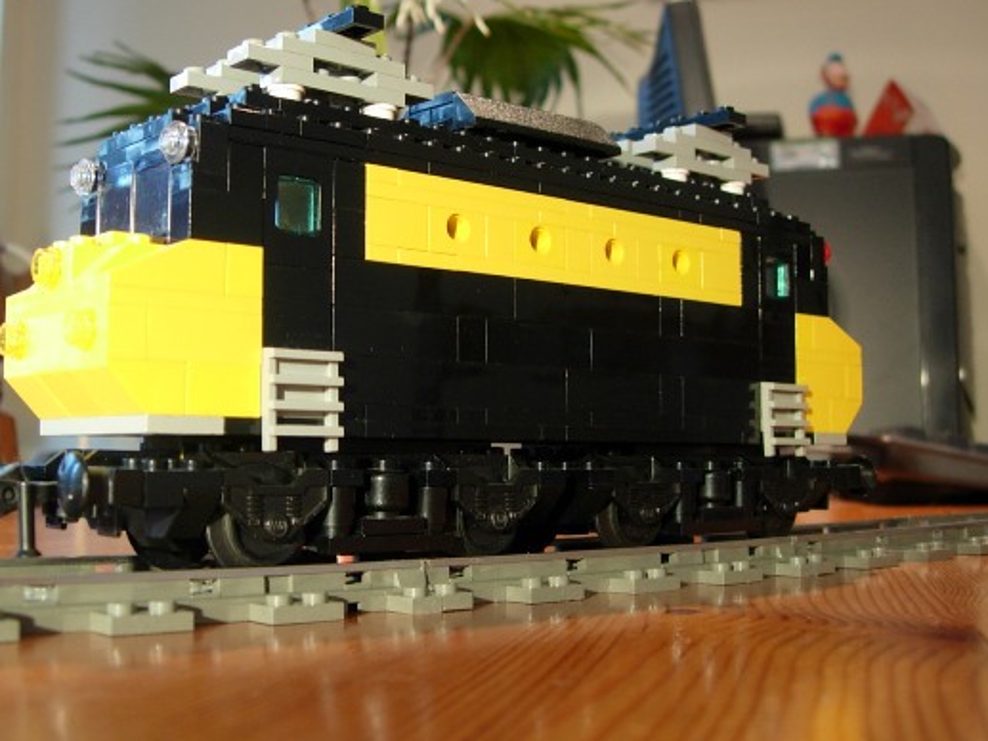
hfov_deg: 40.3
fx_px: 1342
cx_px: 428
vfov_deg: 30.9
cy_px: 344
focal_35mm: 47
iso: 64
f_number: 2.8
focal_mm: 7.8
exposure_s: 1/5.1
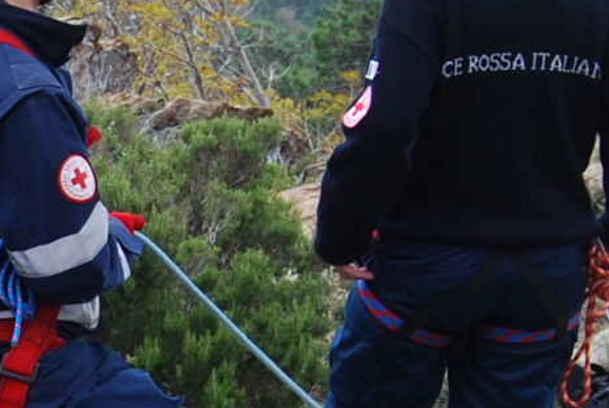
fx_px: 3084
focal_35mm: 182
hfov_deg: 11.1
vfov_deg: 7.6
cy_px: 308
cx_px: -97
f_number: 5.6
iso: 160
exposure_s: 1/125
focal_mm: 22
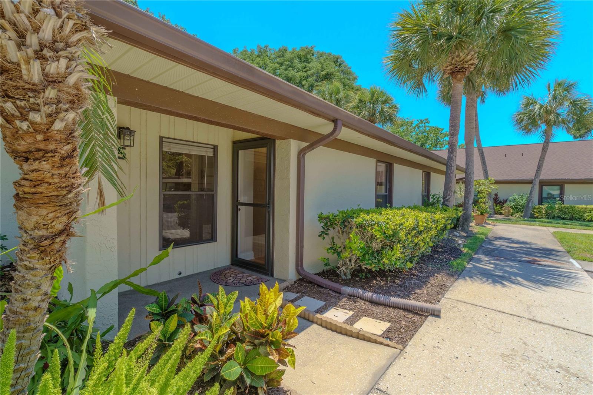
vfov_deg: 72.0
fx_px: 272
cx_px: 296
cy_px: 198
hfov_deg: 95.0
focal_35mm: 16
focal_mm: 11
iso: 320
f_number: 6.3
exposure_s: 1/1600
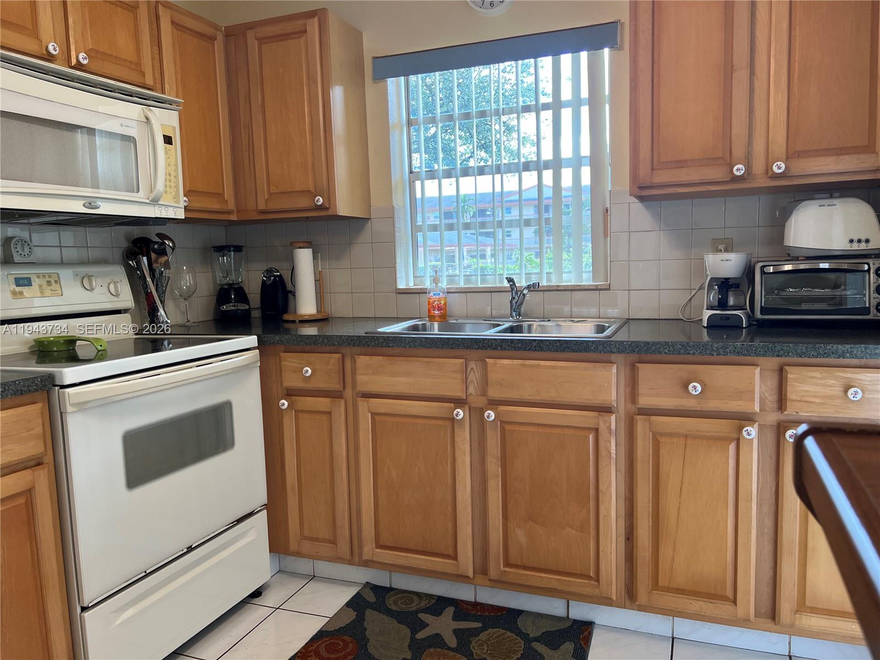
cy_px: 330
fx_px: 661
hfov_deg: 67.3
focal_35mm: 26
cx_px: 440
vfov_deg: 53.1
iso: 80
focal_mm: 5.7
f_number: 1.5
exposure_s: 1/120
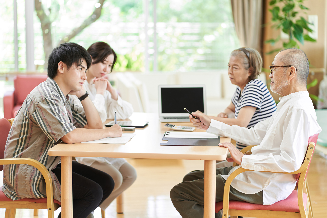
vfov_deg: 16.1
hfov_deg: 23.9
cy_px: 109
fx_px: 772
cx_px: 164
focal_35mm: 85
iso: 250
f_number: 2
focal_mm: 85
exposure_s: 1/125
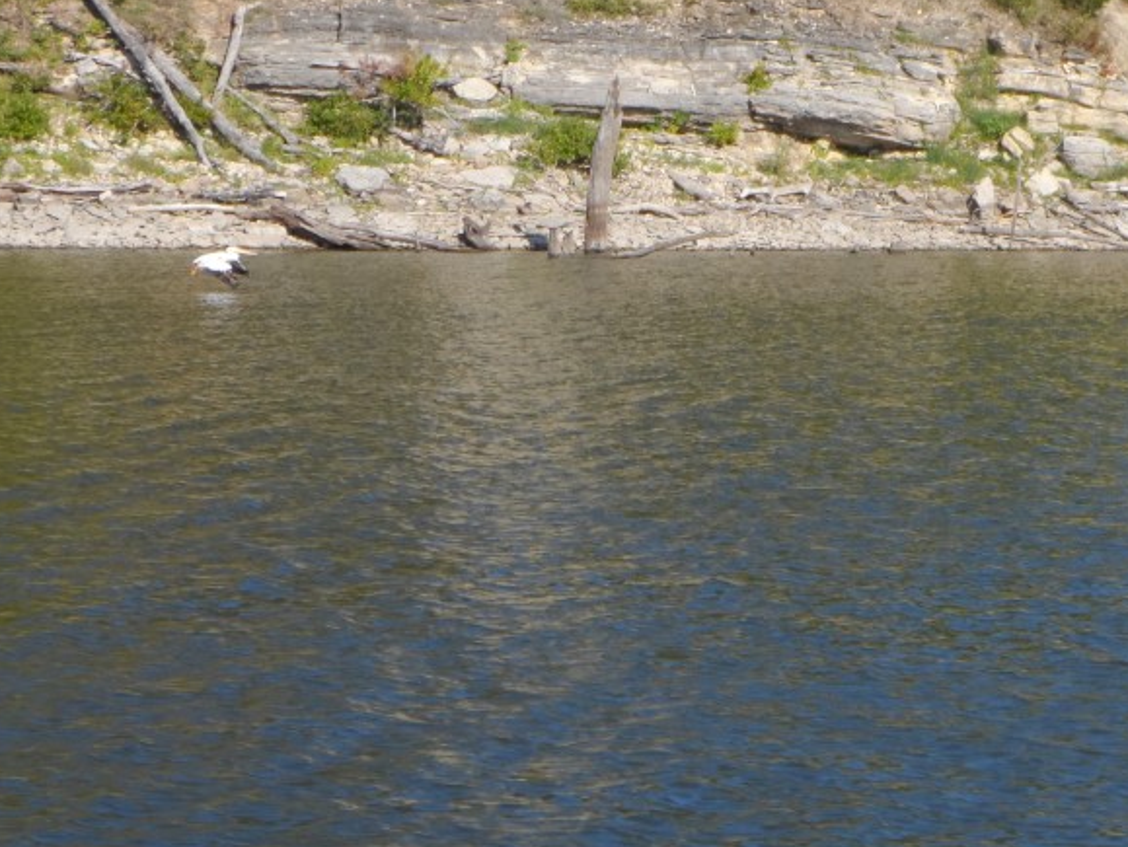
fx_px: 4206
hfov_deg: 15.2
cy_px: 226
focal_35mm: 129
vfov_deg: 11.5
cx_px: 748
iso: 80
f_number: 4.3
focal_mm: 11.9
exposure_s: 1/350
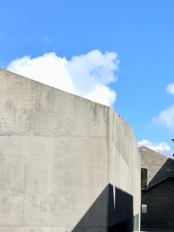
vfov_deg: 23.2
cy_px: 148
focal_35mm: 84
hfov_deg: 17.5
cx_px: 130
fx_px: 563
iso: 25
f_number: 2.2
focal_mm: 4.15
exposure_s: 1/827
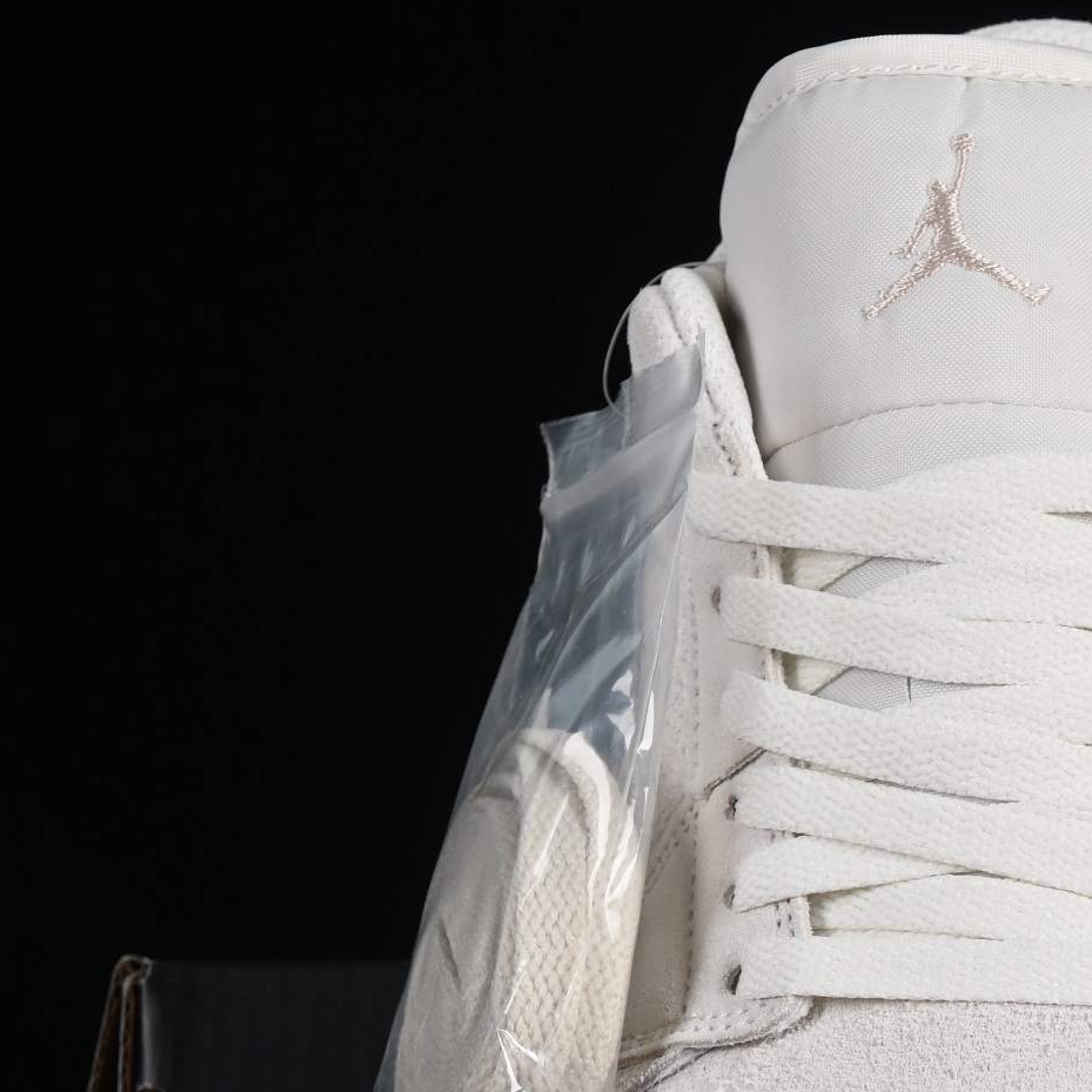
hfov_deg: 9.0
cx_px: 1304
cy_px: 1057
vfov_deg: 9.1
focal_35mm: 191
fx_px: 6817
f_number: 8
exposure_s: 1/80
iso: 160
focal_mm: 50
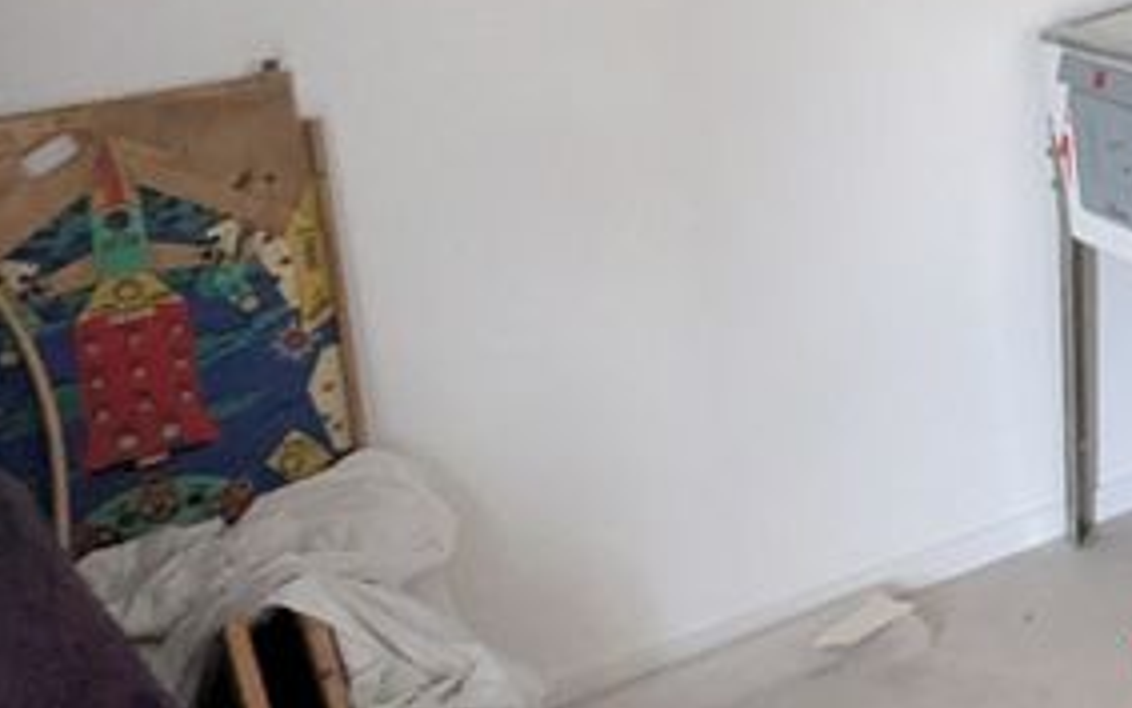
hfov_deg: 26.9
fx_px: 1851
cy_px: -150
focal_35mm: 60
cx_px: 1580
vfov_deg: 20.2
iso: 759
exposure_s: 1/26.5
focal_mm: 2.35
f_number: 2.2
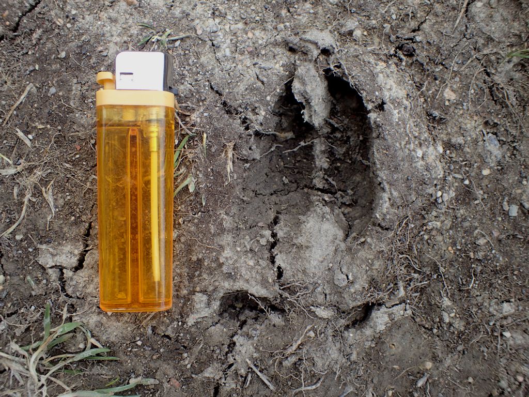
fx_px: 458
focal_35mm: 30
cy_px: 198
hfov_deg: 60.0
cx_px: 264
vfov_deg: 46.8
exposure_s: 1/200
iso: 100
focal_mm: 5.5
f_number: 2.3
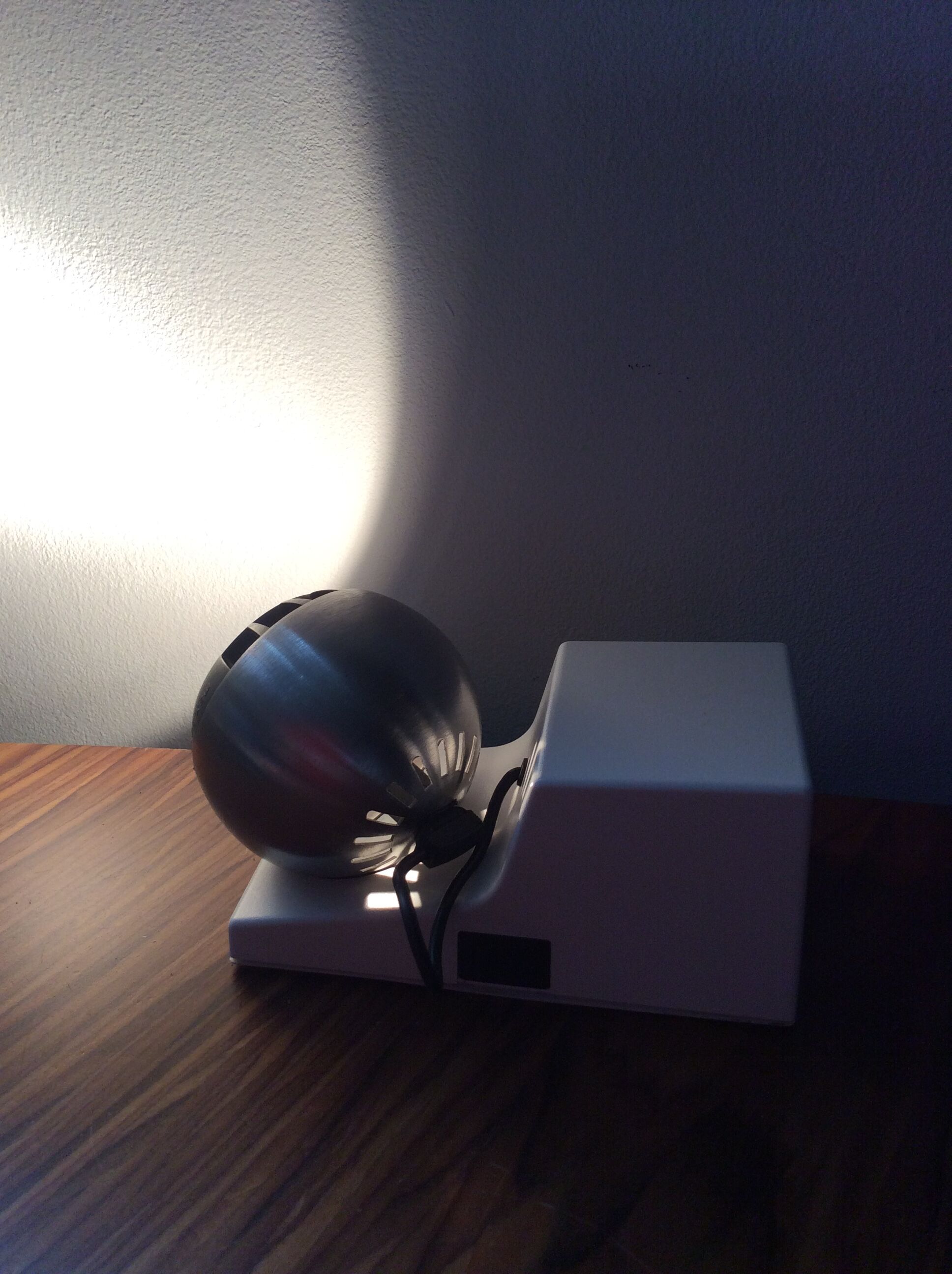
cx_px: 476
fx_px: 1177
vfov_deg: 56.9
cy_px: 637
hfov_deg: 44.1
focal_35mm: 32
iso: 50
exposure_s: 1/100
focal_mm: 3.3
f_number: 2.4
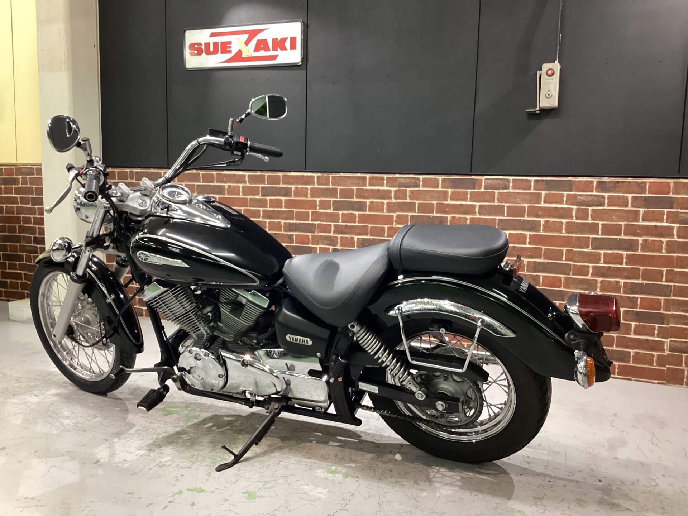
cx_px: 344
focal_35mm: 31
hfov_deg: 58.4
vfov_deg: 45.4
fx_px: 616
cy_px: 258
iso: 250
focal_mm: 3.3
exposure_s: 1/40
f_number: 2.4
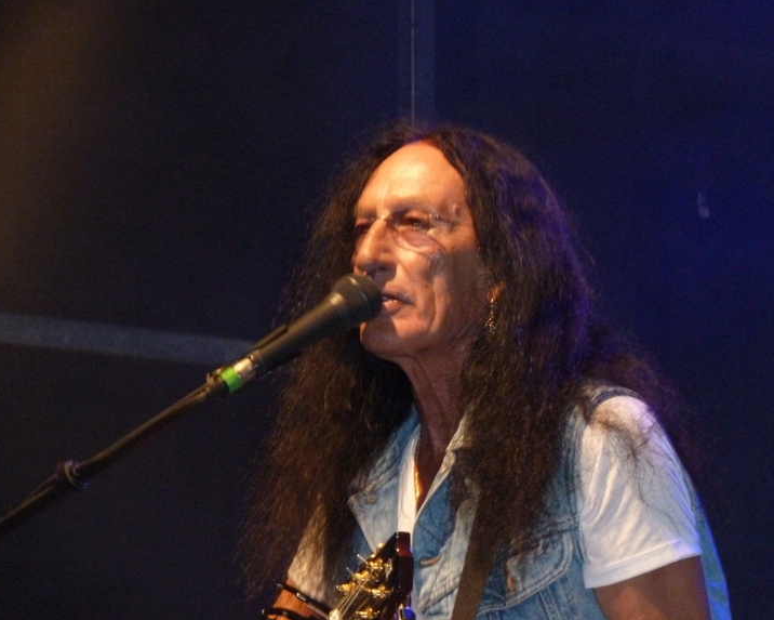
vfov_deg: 8.7
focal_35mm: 177
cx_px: 402
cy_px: 309
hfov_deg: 10.9
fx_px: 4055
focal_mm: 27.8
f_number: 4.5
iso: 640
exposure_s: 1/25
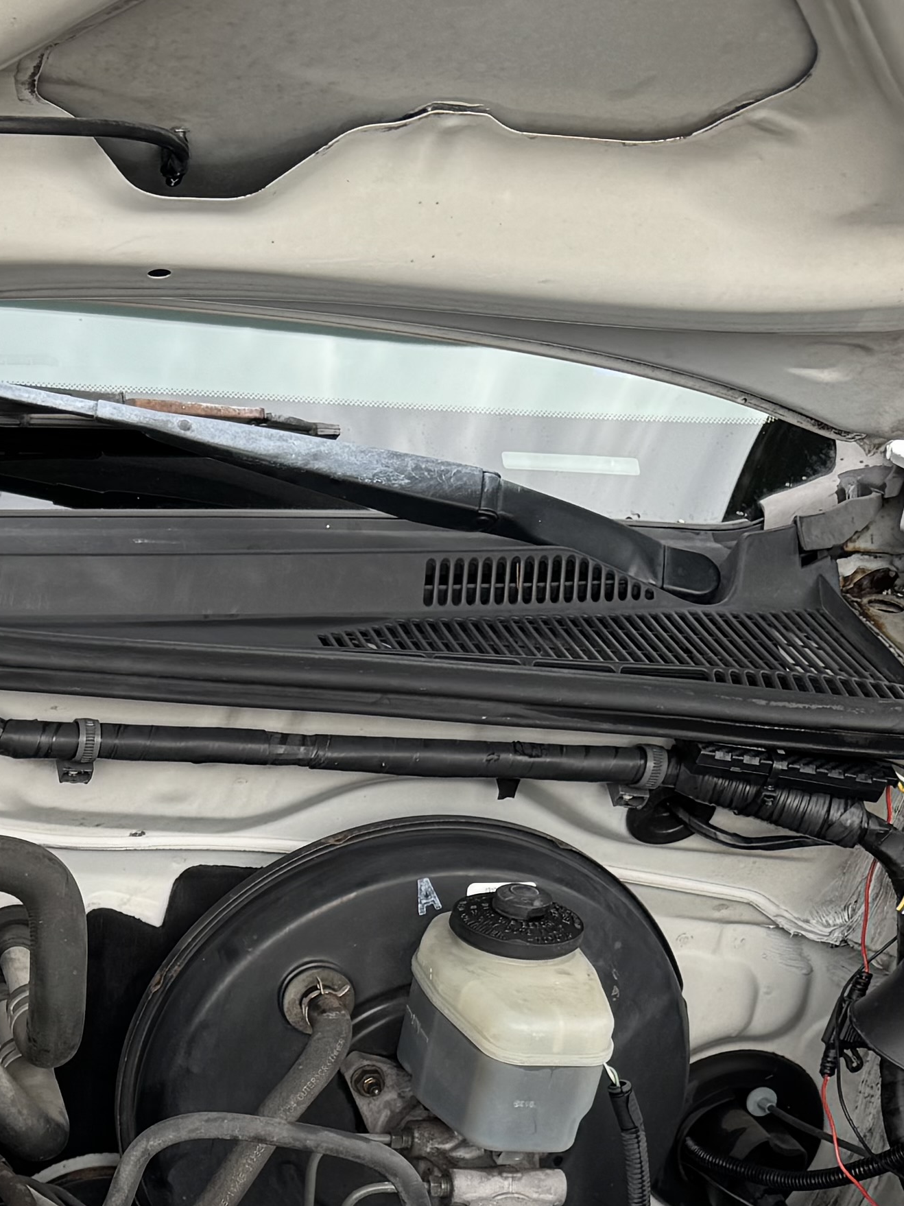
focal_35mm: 78
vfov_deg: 23.9
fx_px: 2717
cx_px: -495
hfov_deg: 16.9
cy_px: 1222
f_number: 1.78
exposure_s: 1/132
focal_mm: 6.76
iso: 64
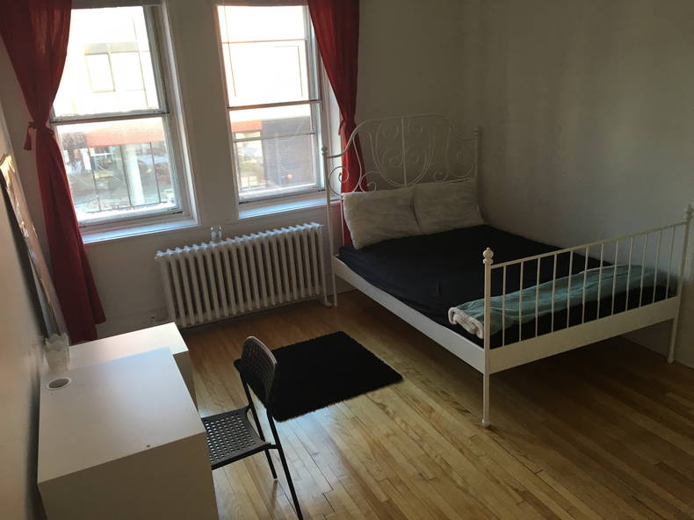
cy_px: 260
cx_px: 347
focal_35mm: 29
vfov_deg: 48.2
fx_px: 581
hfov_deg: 61.7
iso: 32
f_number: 2.2
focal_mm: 4.15
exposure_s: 1/30
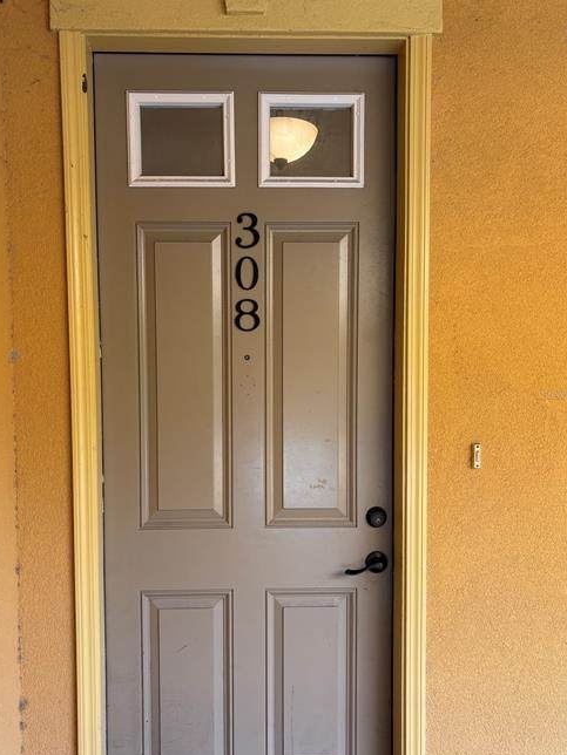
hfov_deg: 45.4
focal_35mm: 31
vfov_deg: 58.3
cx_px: 257
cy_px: 394
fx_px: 677
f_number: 1.6
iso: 32
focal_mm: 5.96
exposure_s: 1/127
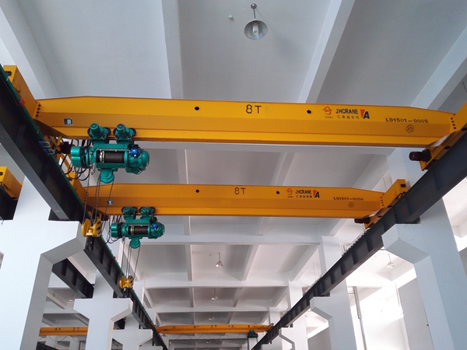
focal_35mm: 29
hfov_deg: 61.7
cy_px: 175
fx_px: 391
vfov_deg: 48.2
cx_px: 234
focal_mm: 3.8
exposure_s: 1/100
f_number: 2
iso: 160
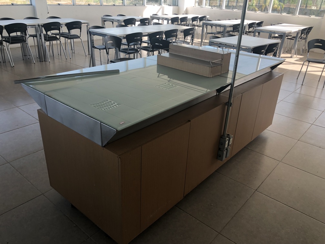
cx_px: 162
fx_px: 263
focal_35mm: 28
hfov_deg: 63.4
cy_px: 122
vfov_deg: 49.7
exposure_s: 1/120
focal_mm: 3.99
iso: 50
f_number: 1.8
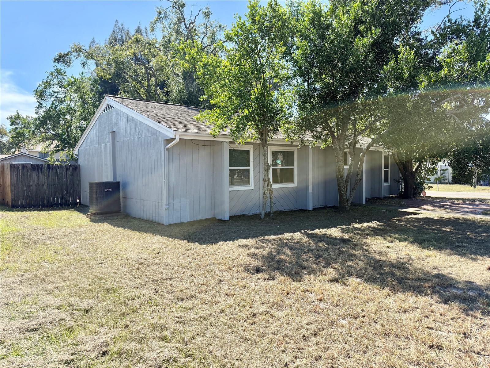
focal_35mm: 24
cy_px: 184
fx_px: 340
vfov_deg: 56.8
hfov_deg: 71.6
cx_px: 245
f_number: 1.78
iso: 100
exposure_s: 1/2801
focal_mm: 6.76
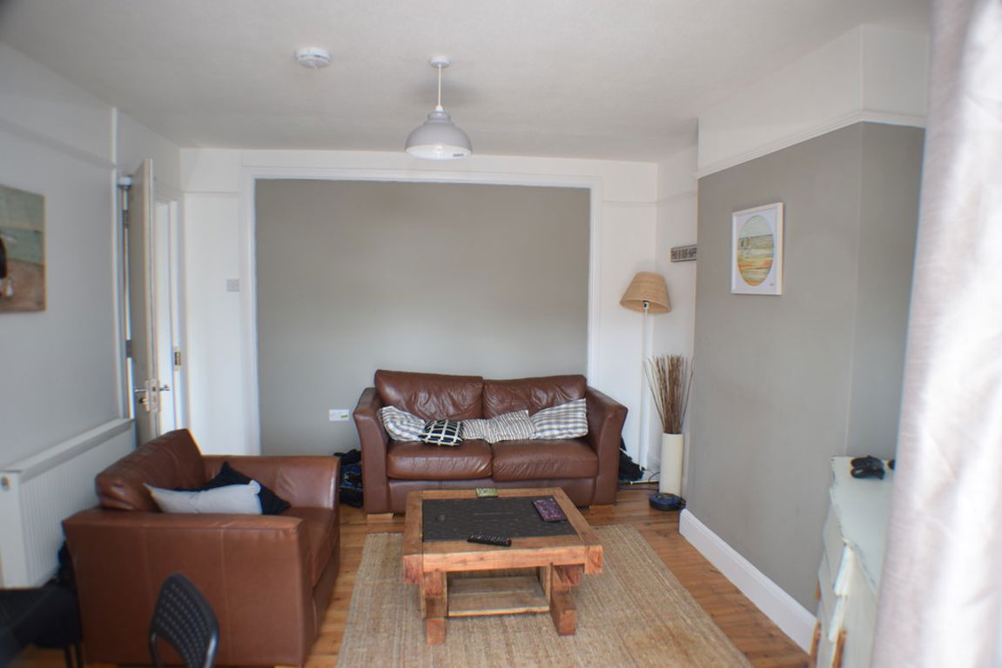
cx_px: 501
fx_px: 752
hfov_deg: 67.4
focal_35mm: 27
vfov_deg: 48.0
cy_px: 334
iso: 400
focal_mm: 18
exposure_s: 1/60
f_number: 4
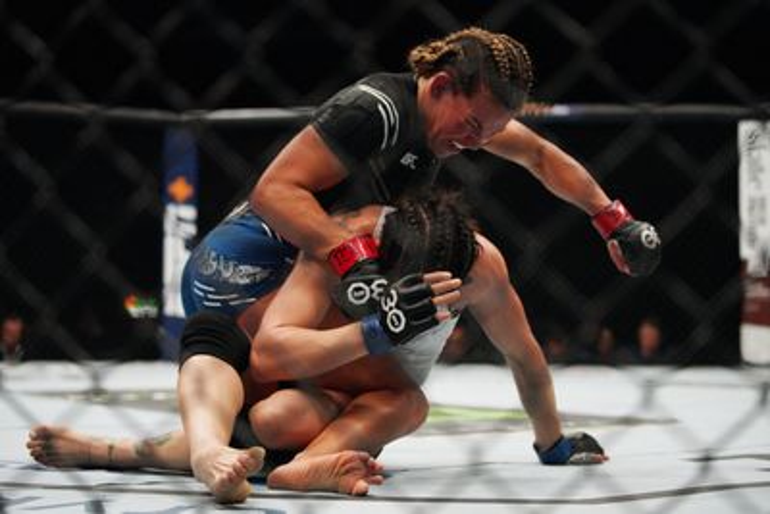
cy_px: 257
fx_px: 1498
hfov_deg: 28.8
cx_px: 385
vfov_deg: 19.5
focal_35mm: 70
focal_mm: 70
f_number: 2.8
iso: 5000
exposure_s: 1/5000
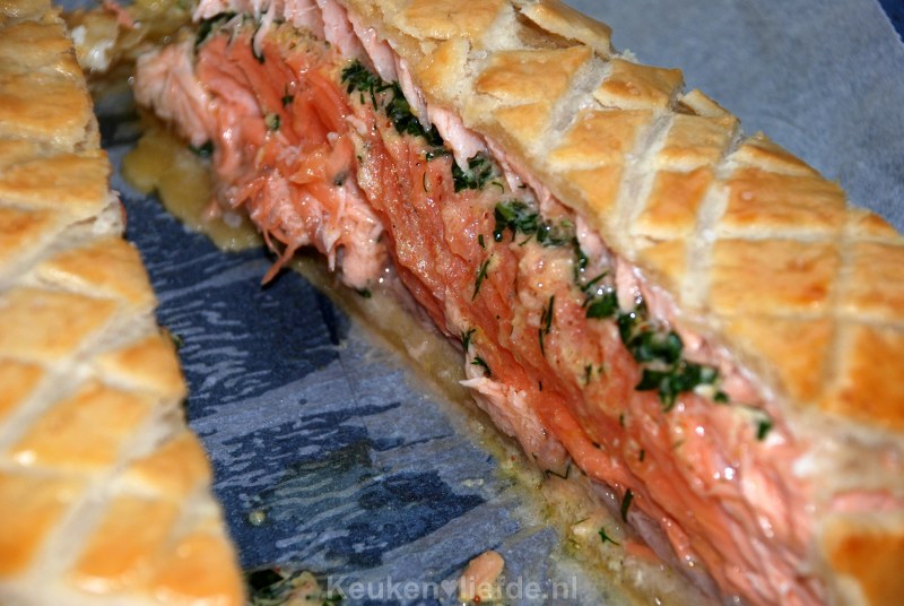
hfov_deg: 14.4
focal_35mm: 142
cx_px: 452
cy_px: 303
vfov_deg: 9.7
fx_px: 3584
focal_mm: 95
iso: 200
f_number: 5.6
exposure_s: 1/60
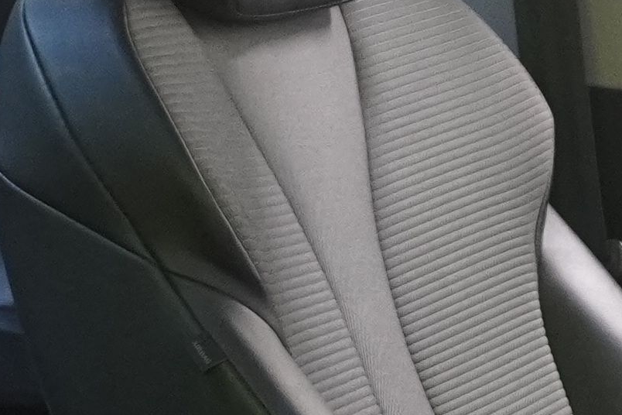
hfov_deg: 11.5
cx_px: 422
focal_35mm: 179
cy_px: 776
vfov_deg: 7.4
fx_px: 3092
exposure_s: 1/30
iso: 1250
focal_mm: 16
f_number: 3.5
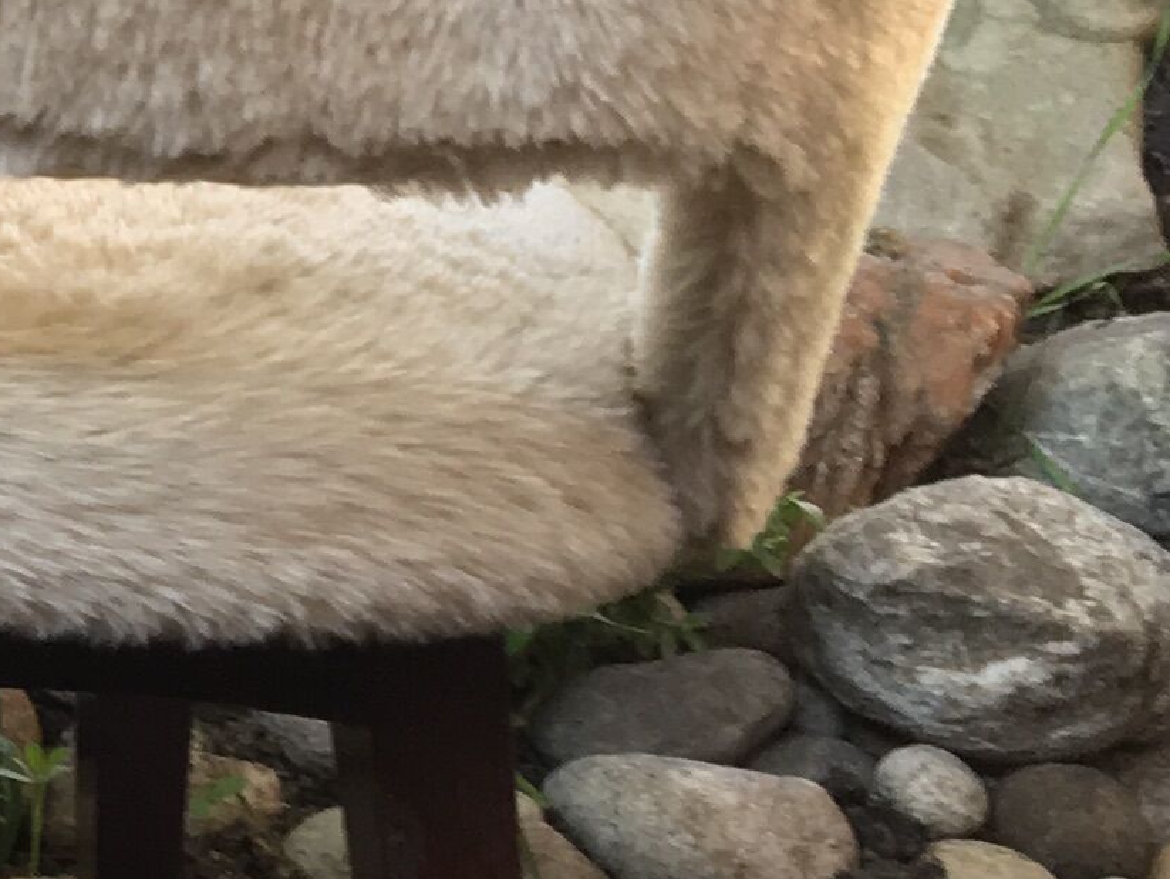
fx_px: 4802
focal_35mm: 142
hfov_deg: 12.1
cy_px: 417
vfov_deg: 10.5
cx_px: -1288
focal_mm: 4.15
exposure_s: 1/50
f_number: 2.2
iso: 32
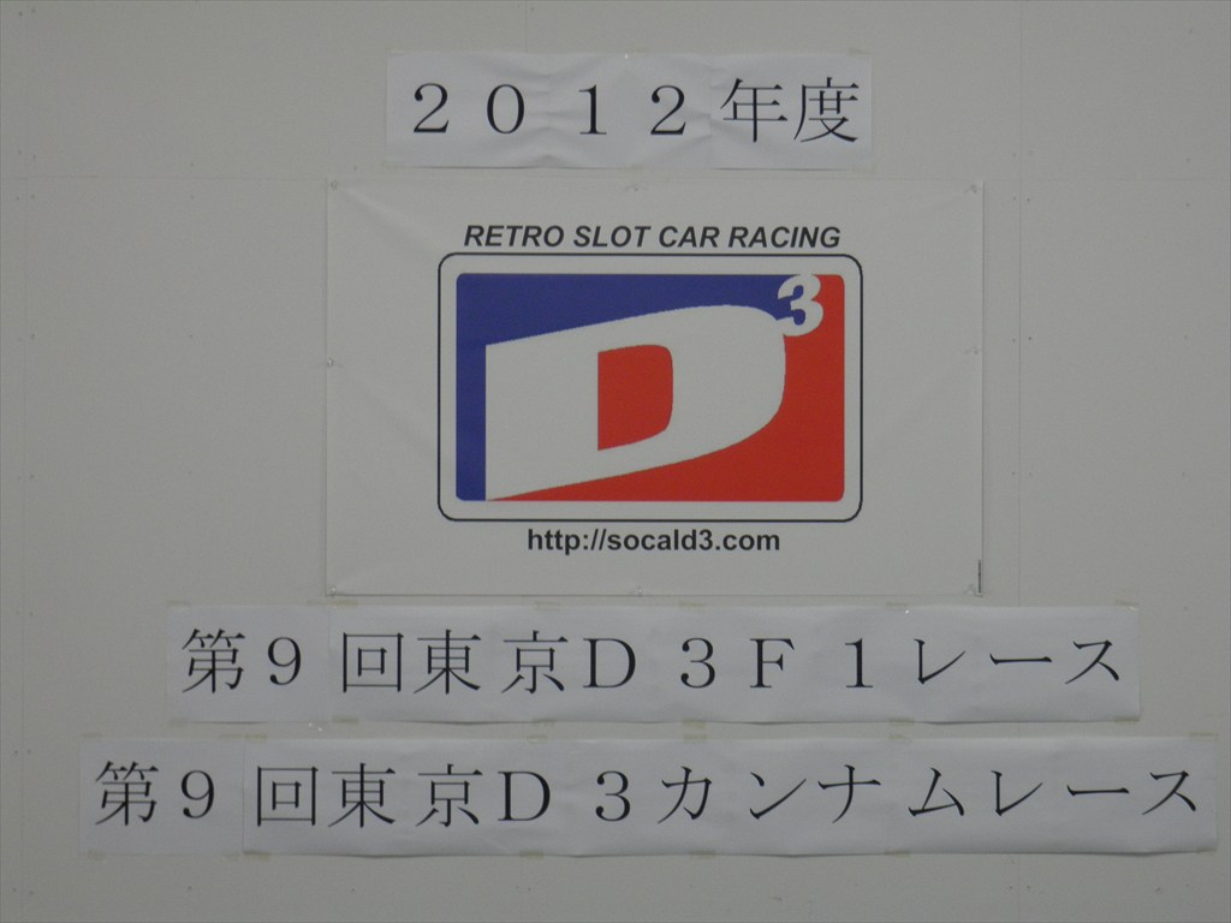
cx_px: 616
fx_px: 3592
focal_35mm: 101
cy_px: 462
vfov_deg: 14.6
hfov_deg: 19.4
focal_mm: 17.9
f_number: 5.3
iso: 200
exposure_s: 1/20
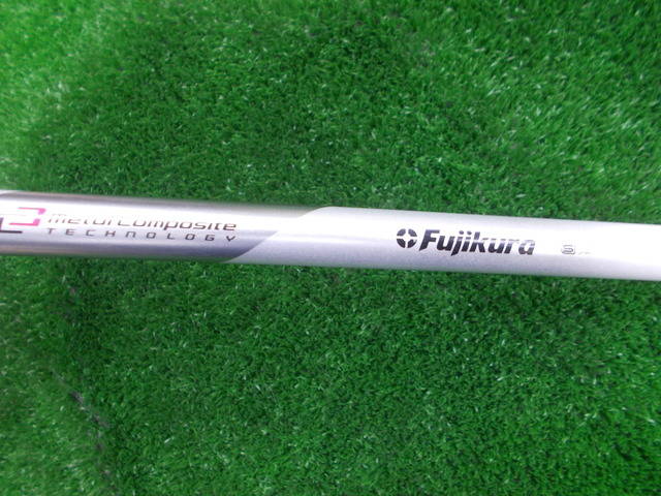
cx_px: 330
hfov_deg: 67.3
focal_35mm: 26
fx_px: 496
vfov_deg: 53.1
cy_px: 248
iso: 200
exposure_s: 1/10
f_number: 3.2
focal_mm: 4.6
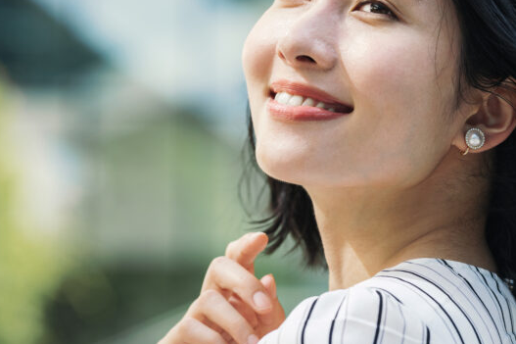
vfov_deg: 6.7
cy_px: 253
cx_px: 443
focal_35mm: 204
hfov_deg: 10.0
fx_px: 2923
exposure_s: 1/250
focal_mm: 105
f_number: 3.2
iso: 100
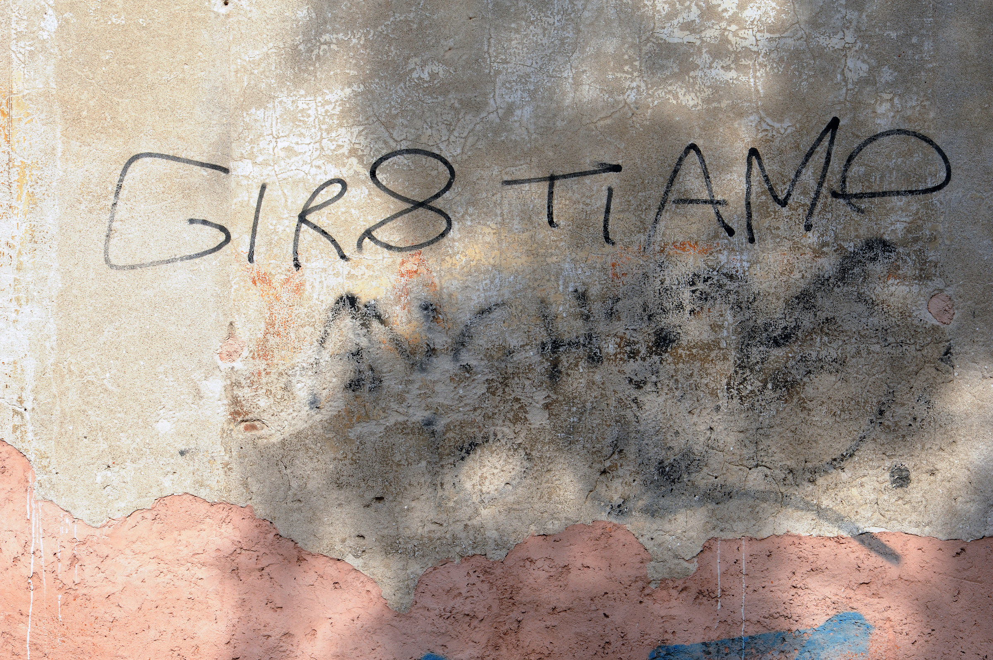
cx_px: 496
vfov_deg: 13.0
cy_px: 330
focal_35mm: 105
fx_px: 2894
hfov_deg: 19.5
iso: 400
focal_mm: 105
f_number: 16
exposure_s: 1/200
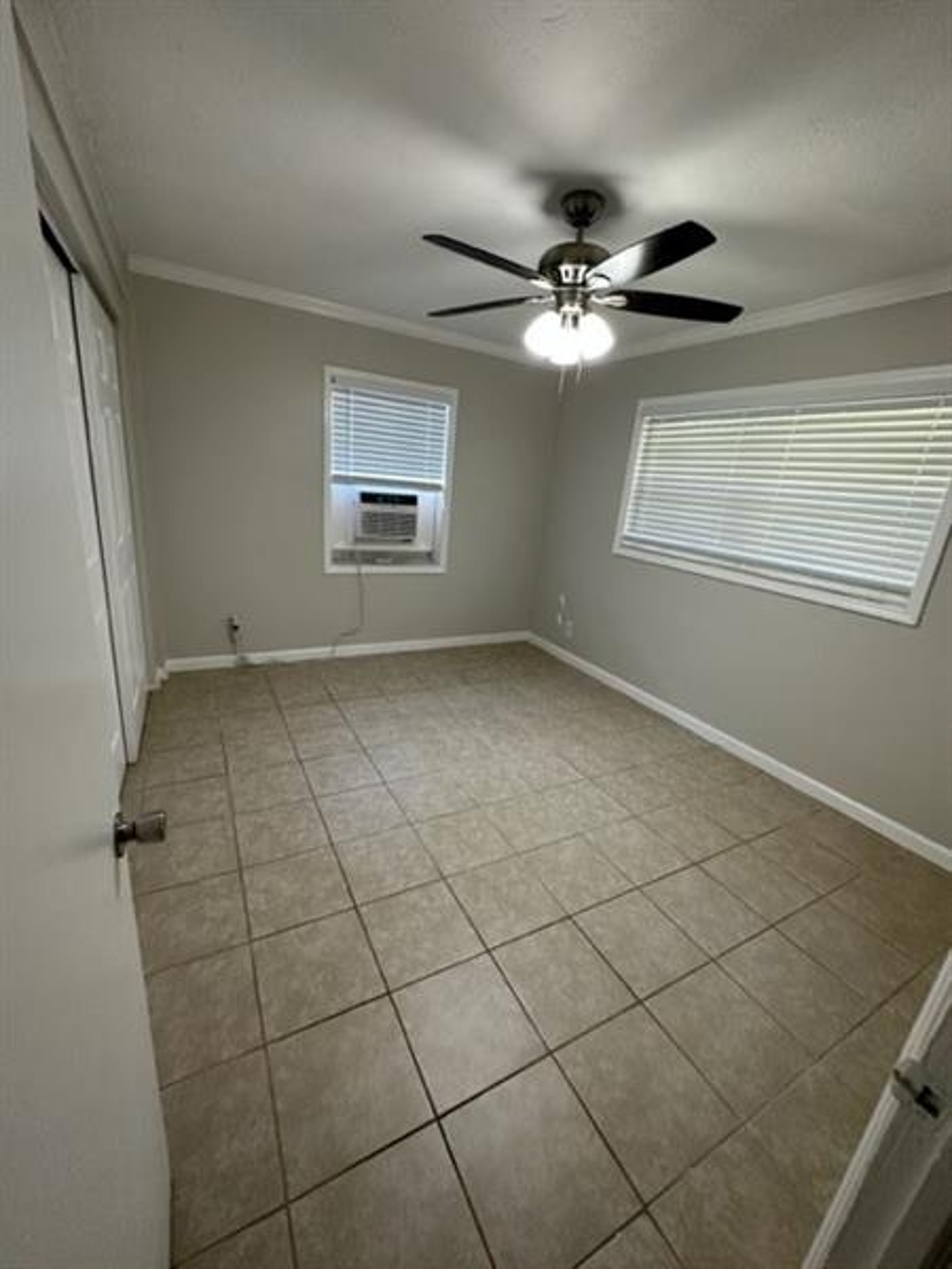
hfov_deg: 85.7
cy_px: 634
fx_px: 513
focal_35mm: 14
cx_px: 476
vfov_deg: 102.1
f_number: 2.2
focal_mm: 2.22
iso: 160
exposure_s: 1/60
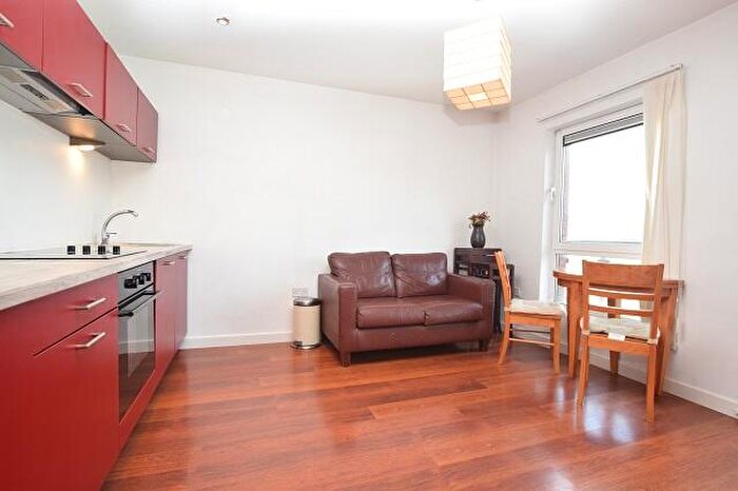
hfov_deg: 92.5
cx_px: 369
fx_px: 353
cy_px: 246
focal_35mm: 17
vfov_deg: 69.6
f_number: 5.6
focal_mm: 11.5
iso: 720
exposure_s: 1/125
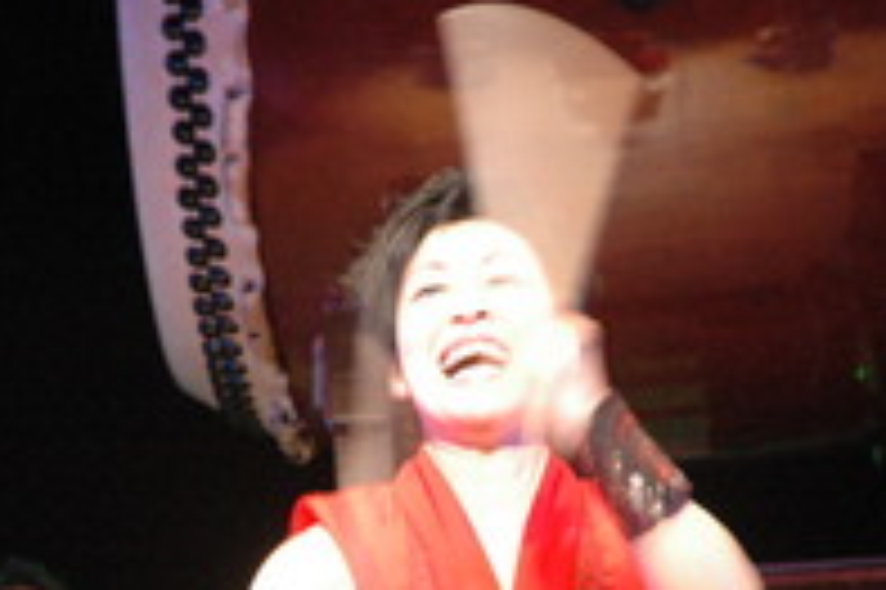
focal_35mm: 213
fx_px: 5238
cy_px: 439
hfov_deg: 9.7
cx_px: 369
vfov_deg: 6.4
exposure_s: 1/30
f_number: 4.5
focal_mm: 70
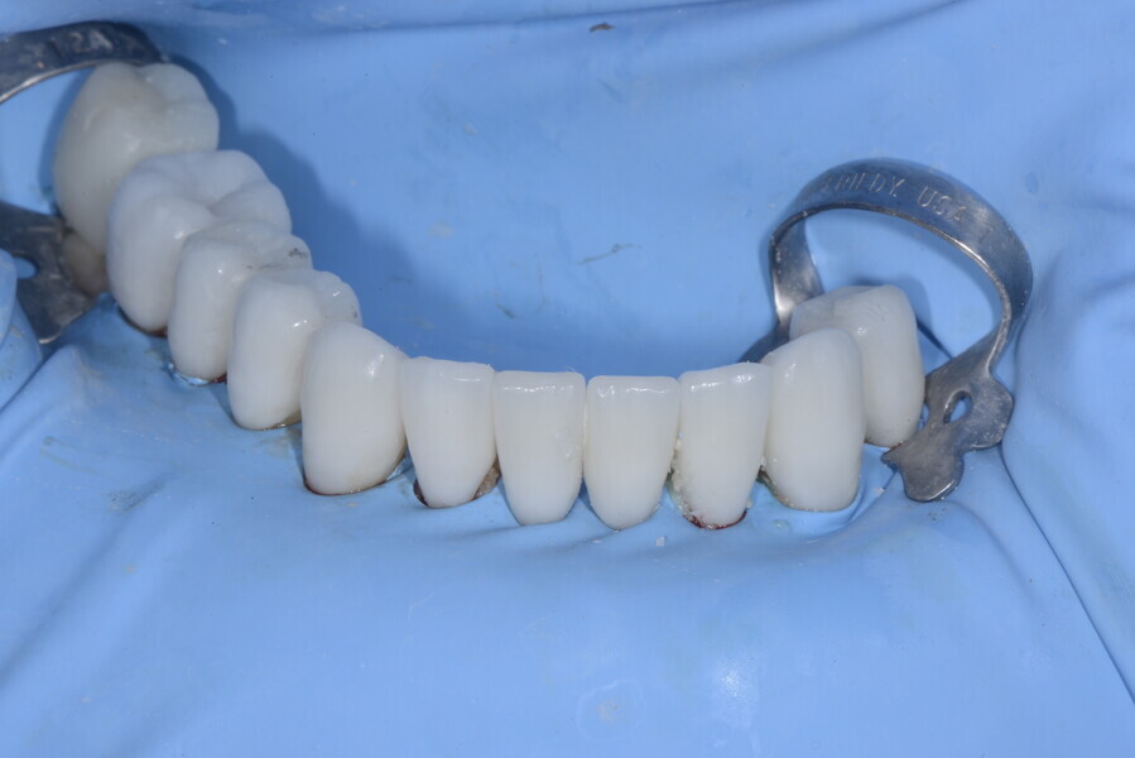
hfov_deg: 19.5
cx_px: 568
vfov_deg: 13.1
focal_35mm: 105
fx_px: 3311
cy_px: 379
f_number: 40
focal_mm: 105
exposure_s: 1/60
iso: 200
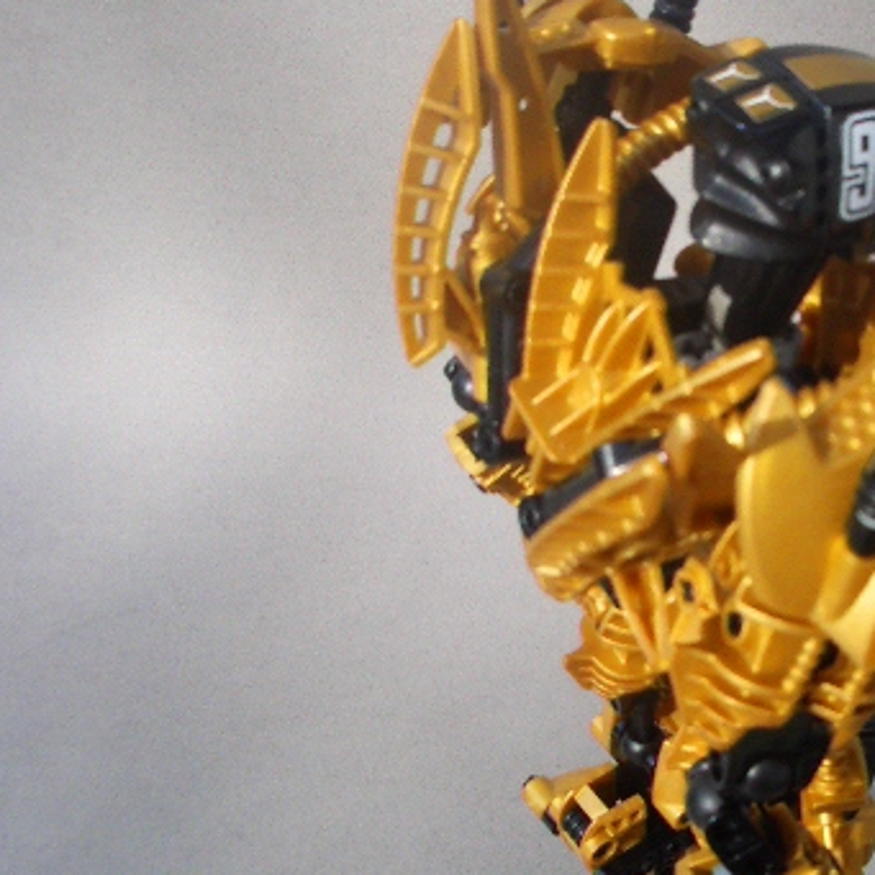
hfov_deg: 28.6
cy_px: 413
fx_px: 1659
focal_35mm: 58
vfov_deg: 29.5
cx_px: 762
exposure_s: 1/160
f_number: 4.3
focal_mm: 5.8
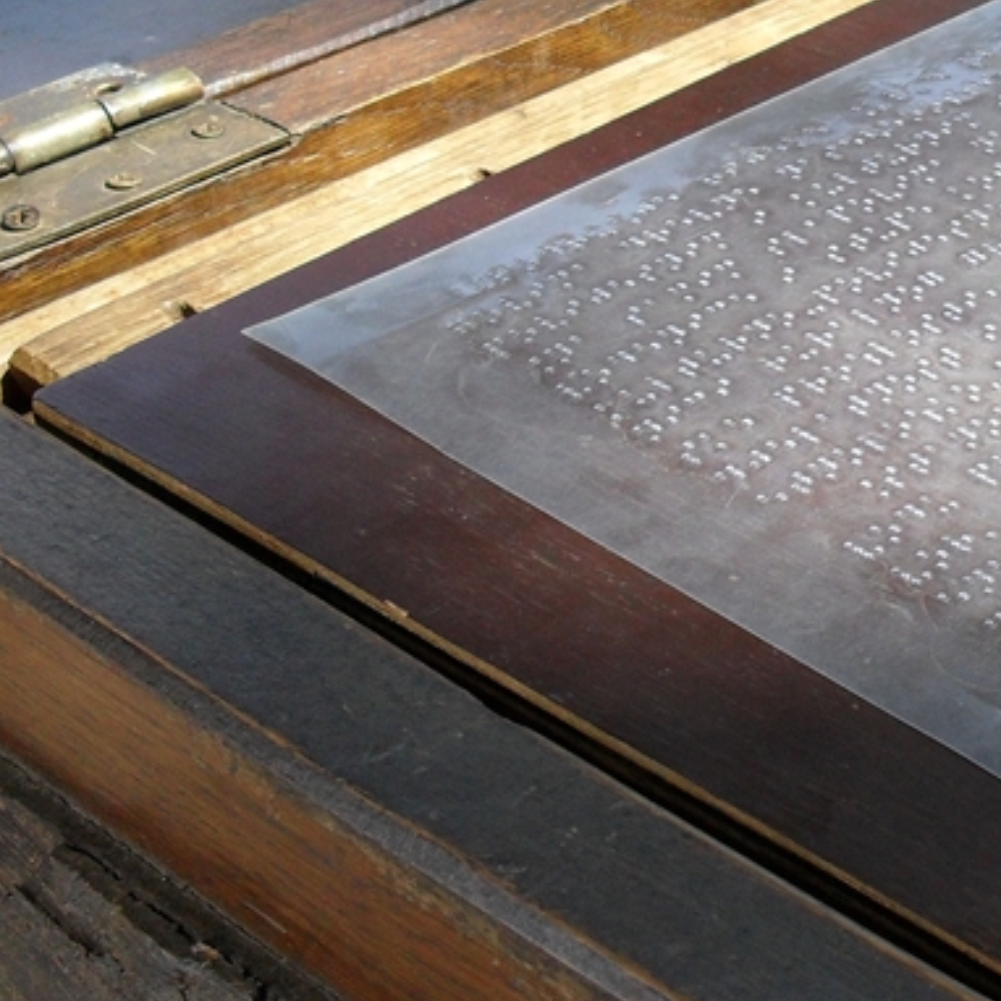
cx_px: 1163
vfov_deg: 21.3
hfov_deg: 20.2
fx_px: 2650
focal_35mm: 81
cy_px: 354
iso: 100
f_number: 3.2
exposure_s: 1/500
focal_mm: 6.3
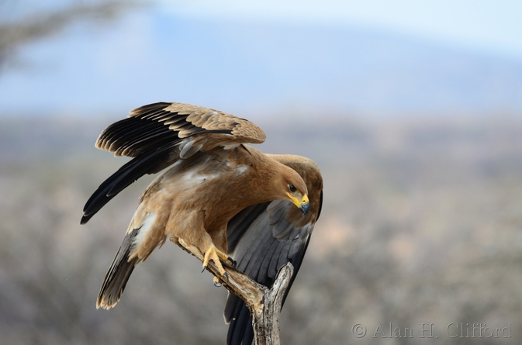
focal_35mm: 484
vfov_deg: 2.8
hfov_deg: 4.3
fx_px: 7000
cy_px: 169
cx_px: 261
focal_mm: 310
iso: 250
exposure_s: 1/500
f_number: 5.3
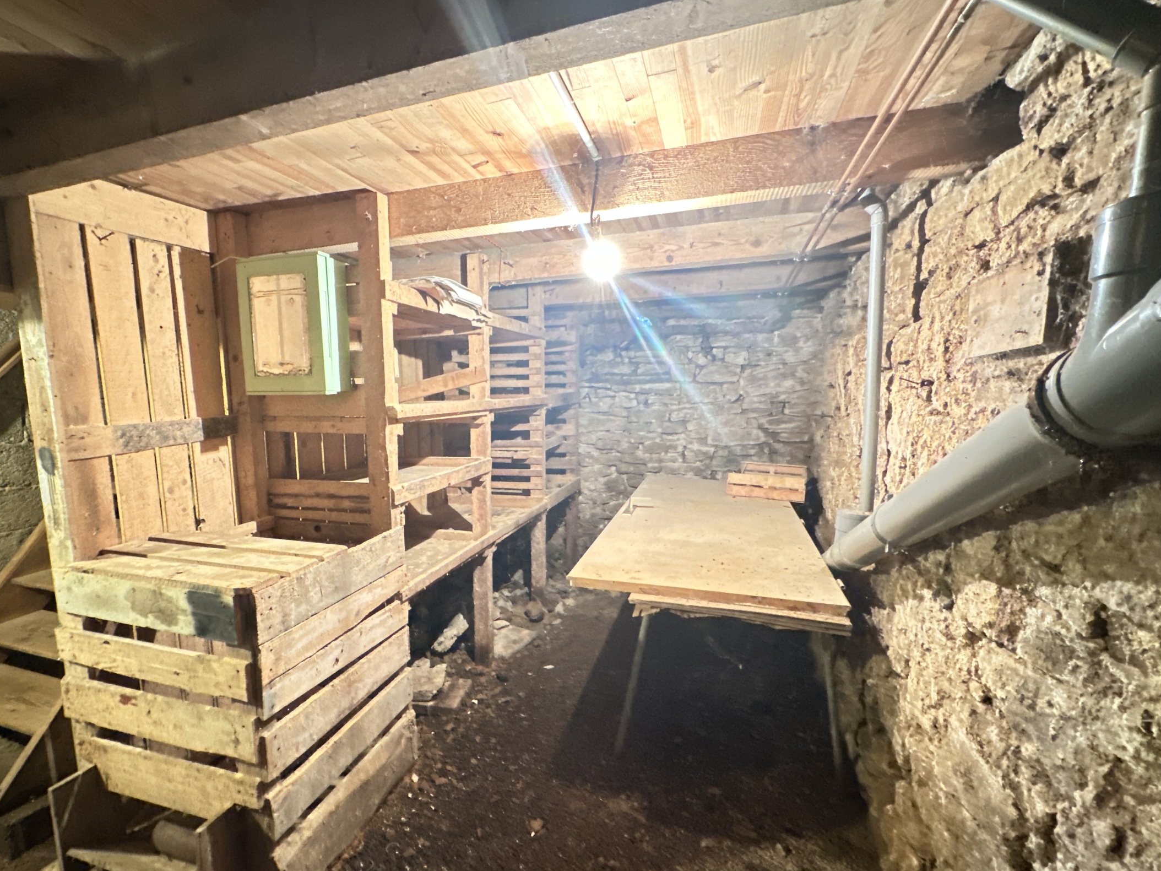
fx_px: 570
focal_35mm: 17
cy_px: 462
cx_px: 524
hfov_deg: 90.8
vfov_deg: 74.7
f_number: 2.2
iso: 2000
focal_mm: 2.22
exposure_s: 1/25
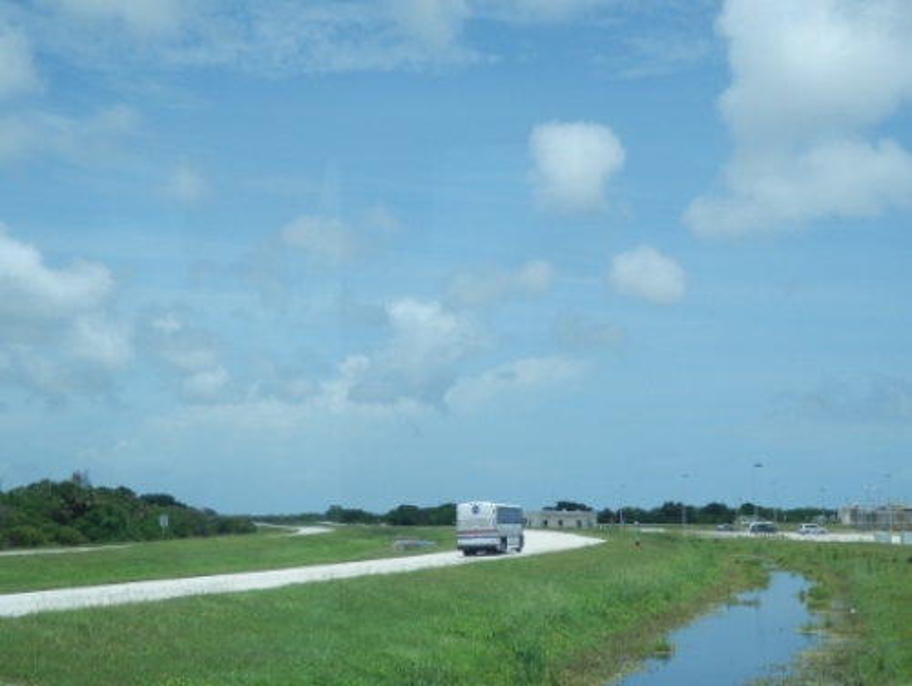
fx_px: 1582
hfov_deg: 32.2
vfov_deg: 24.5
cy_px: 343
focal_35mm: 60
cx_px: 456
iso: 80
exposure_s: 1/320
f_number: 4.2
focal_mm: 10.8
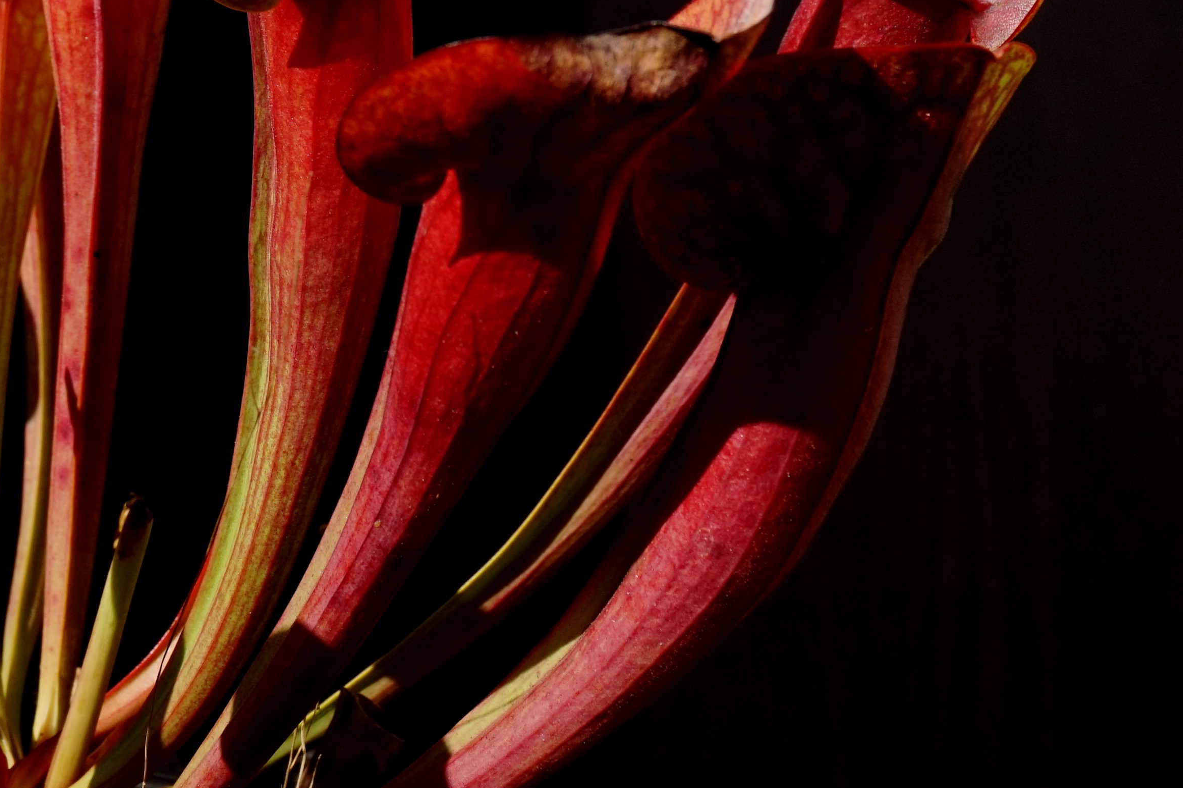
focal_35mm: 109
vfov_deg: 12.4
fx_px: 3586
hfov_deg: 18.4
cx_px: 108
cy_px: -16
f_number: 9
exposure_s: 1/400
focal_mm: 31
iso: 100
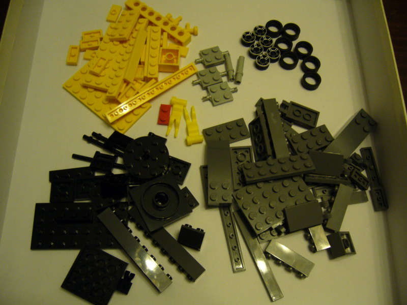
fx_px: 412
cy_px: 152
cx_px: 204
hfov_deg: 52.6
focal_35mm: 35
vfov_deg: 40.7
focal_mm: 5.8
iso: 200
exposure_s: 1/15
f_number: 2.8
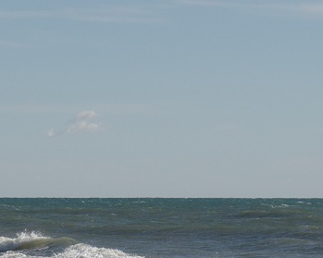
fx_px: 2896
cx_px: -152
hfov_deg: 6.3
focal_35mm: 303
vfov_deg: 5.1
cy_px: 348
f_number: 9
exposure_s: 1/1600
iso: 400
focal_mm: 50
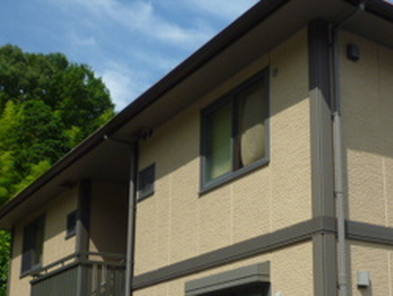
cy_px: 235
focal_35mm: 56
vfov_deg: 25.7
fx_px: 636
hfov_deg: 33.0
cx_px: 333
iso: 100
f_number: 4
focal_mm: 4.4
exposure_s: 1/800
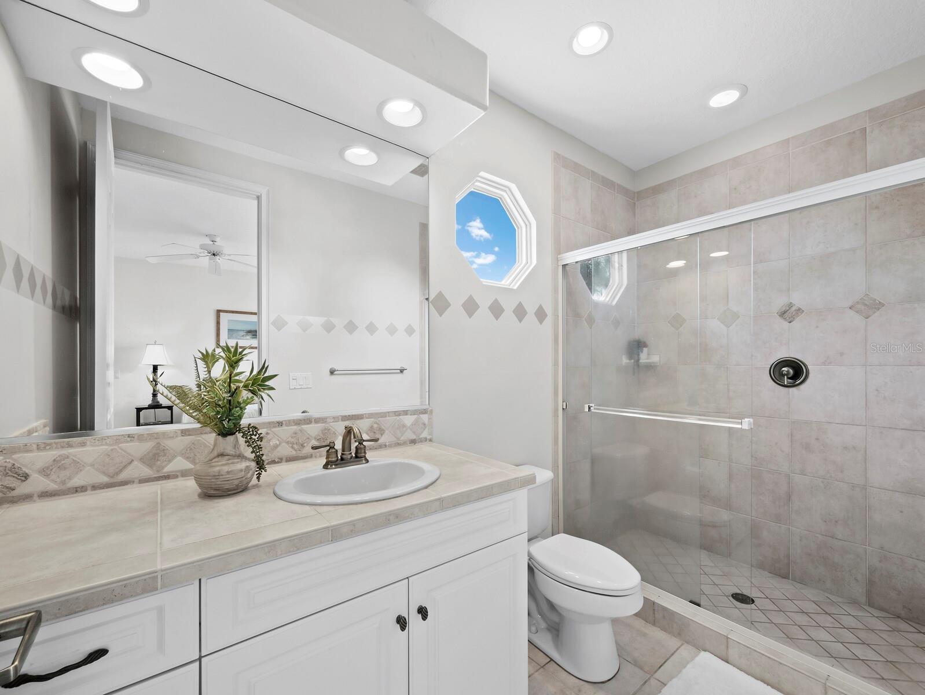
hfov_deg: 102.0
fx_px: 374
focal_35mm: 14
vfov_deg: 85.7
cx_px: 462
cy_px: 348
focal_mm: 7
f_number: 11
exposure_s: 1/1.25
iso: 200
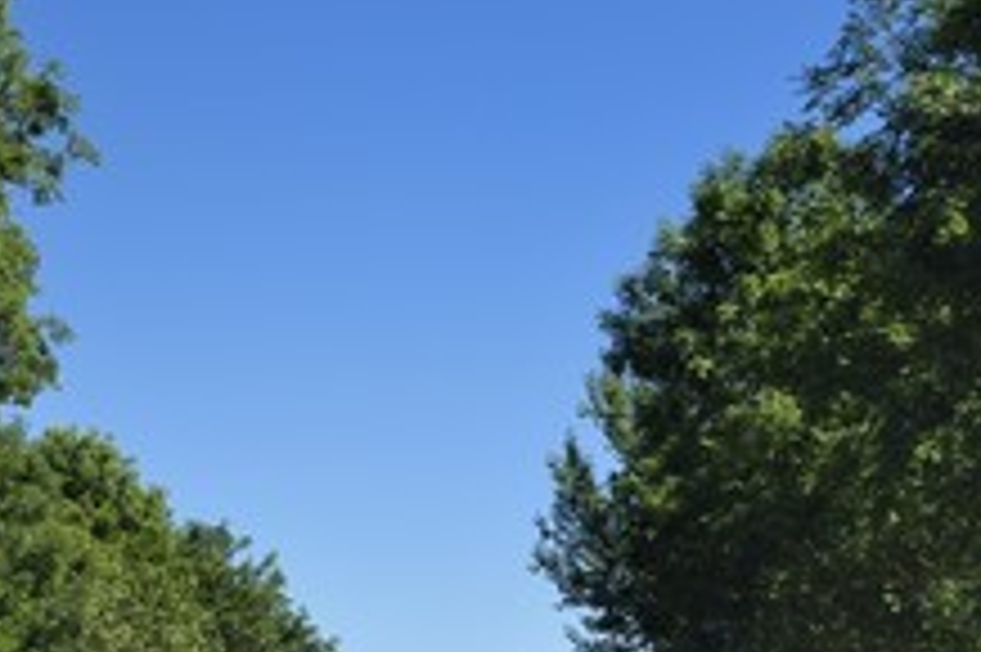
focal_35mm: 112
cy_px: 522
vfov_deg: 12.2
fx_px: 3050
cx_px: 90
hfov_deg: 18.0
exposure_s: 1/500
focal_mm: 58
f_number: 8
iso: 200
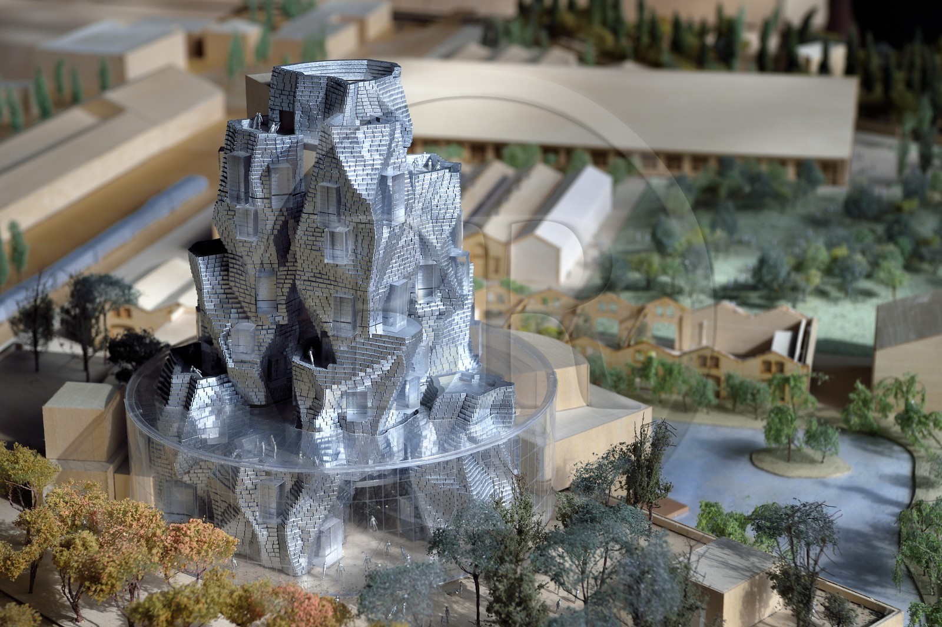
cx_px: 471
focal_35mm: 70
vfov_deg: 19.4
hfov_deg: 28.9
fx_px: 1830
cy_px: 314
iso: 200
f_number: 8
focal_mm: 70
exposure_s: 1/160
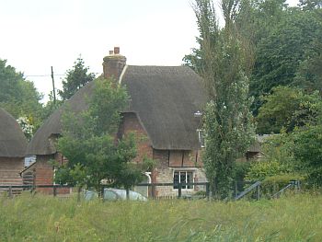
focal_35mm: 252
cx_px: 161
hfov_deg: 7.9
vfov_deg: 5.9
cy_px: 121
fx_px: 2346
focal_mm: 41.9
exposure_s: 1/125
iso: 80
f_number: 5
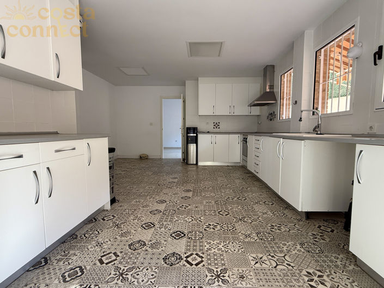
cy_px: 144
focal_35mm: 14
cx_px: 192
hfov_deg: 102.1
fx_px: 155
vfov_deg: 85.6
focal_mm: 2.22
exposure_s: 1/99
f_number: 2.2
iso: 100
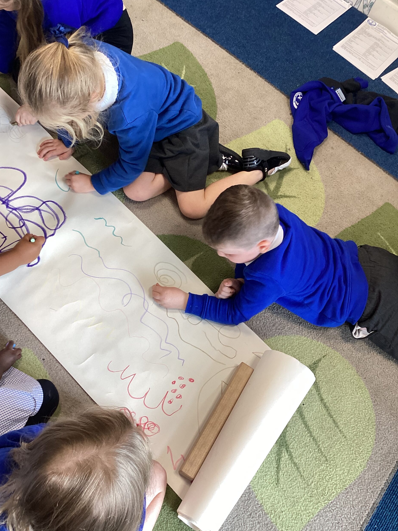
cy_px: 265
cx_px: 193
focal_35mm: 32
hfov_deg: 44.2
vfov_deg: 56.8
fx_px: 491
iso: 64
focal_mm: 3.3
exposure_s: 1/50
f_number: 2.4
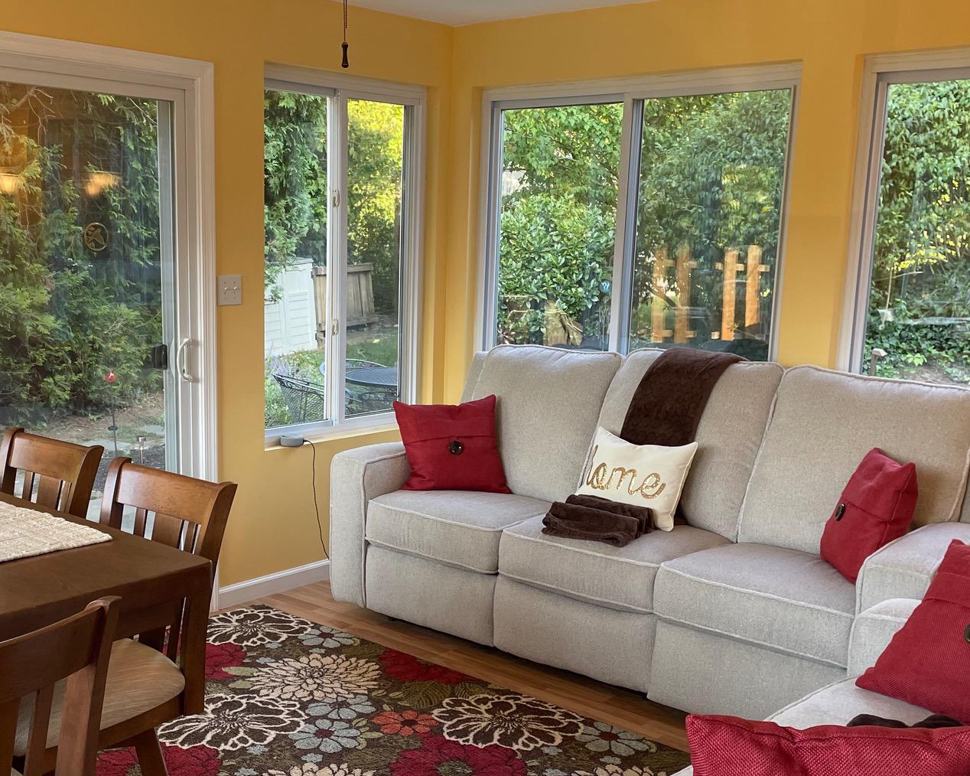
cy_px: 459
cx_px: 404
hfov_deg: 44.6
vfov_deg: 36.4
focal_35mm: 41
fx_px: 1177
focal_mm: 4.2
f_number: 1.6
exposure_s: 1/120
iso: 100
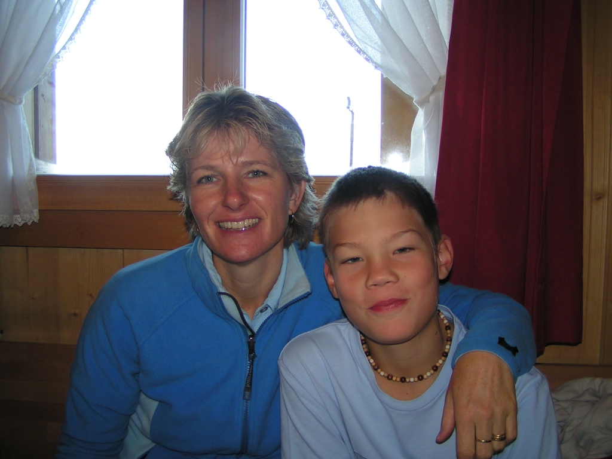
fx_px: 672
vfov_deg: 37.7
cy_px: 230
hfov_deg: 49.0
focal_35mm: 38
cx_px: 306
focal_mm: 5.8
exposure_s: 1/60
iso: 50
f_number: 2.8
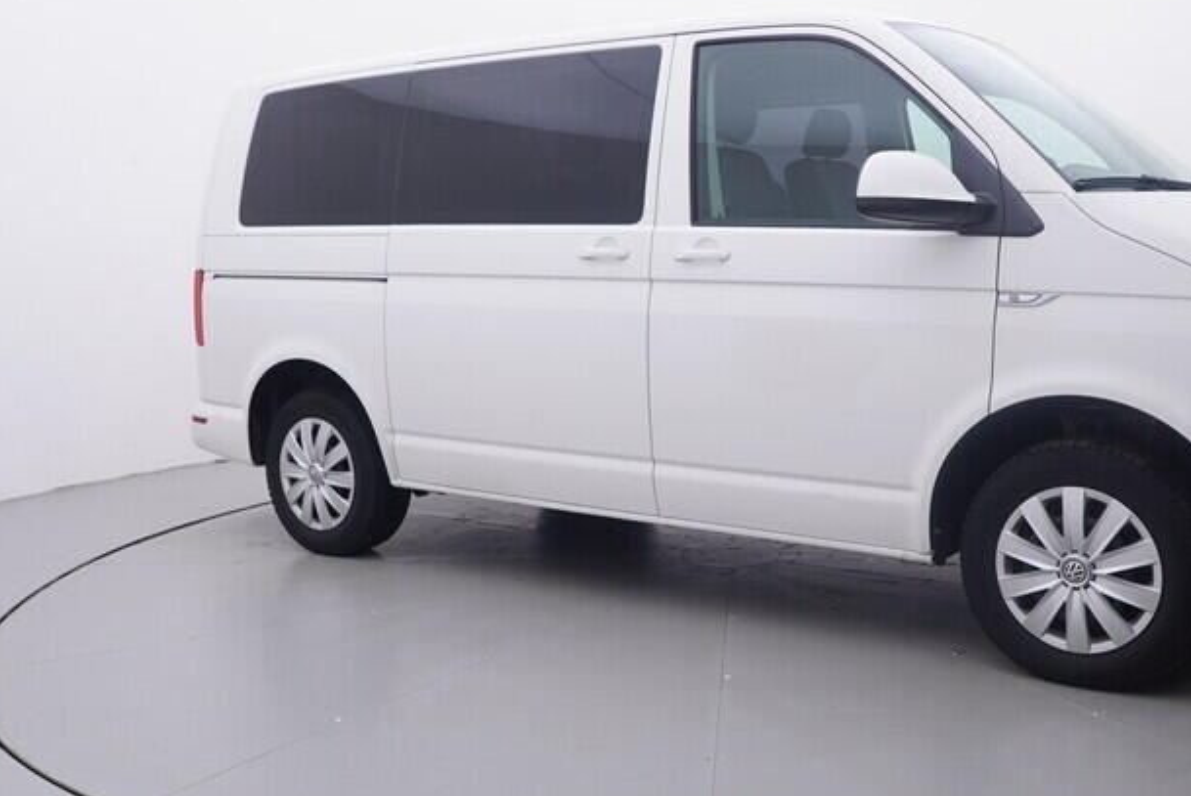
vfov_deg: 35.2
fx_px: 1253
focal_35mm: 38
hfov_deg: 50.4
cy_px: 389
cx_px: 731
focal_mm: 15
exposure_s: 1/80
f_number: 5
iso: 200
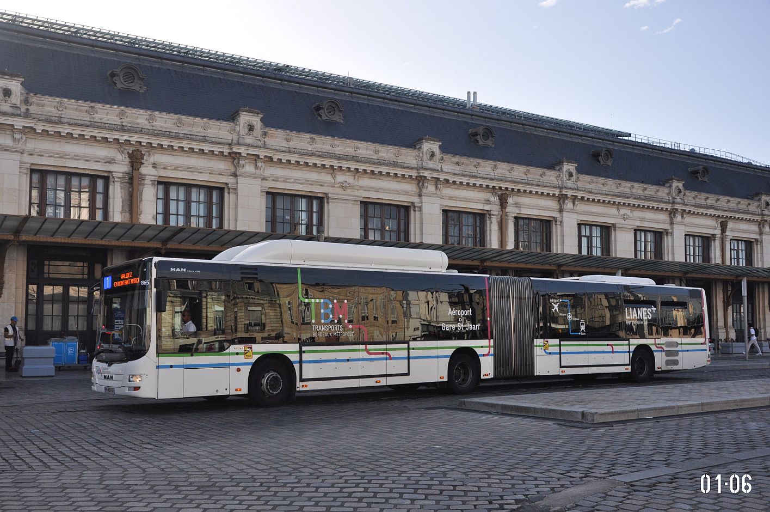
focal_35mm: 36
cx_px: 385
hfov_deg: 53.2
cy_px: 256
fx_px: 769
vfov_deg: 36.8
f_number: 5
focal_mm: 24
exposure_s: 1/1250
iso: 400
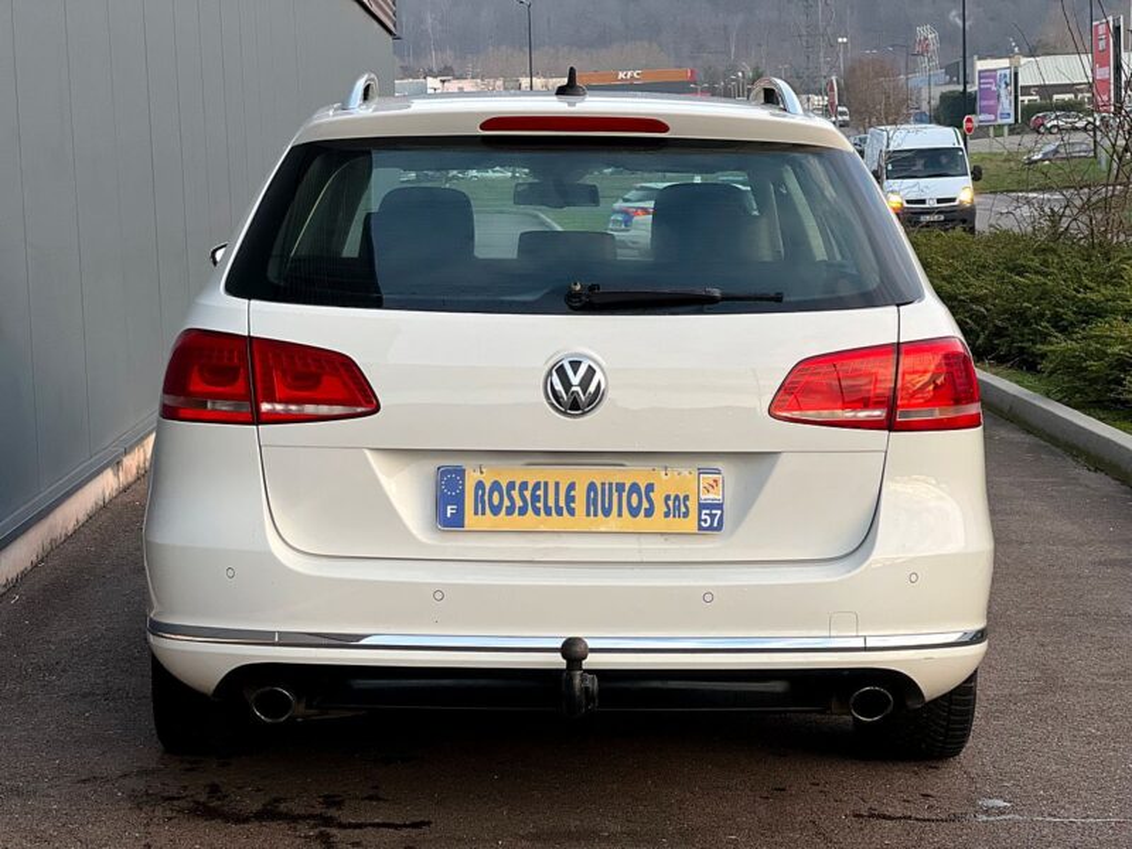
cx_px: 566
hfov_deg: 25.3
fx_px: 2518
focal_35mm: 77
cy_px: 424
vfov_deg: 19.1
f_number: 2.8
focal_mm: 9
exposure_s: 1/121
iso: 100
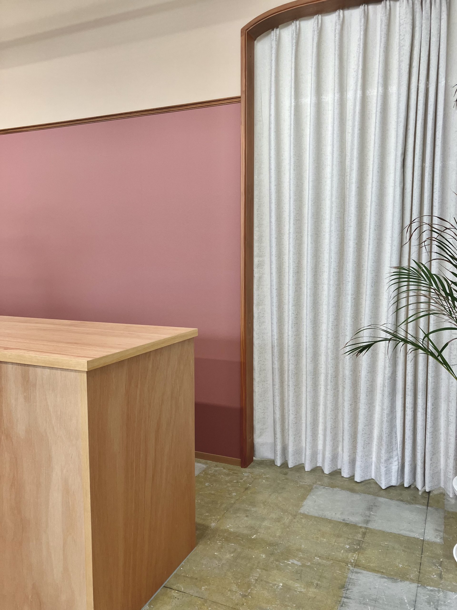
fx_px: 493
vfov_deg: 63.4
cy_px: 305
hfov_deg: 49.7
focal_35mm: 28
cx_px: 228
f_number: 1.8
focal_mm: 3.99
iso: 64
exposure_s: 1/100
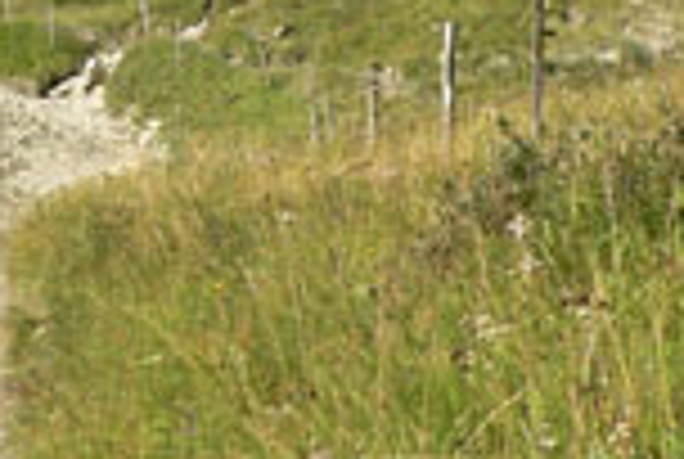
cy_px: -252
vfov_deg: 10.5
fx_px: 2399
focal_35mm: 126
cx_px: -86
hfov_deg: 15.7
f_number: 4
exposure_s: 1/400
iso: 80
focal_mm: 6.8
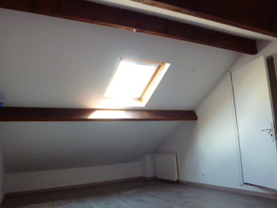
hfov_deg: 63.5
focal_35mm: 28
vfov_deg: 49.6
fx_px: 224
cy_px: 115
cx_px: 140
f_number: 2.5
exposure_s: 1/60
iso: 250
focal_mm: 4.3
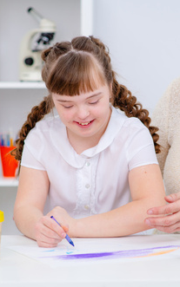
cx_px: 121
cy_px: 144
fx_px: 1028
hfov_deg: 10.0
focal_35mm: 131
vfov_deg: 15.9
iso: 200
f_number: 3.2
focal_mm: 85
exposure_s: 1/125
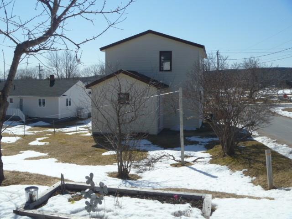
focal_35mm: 35
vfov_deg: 40.7
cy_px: 110
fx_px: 295
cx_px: 146
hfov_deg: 52.6
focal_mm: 6.3
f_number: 5.6
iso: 80
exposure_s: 1/400
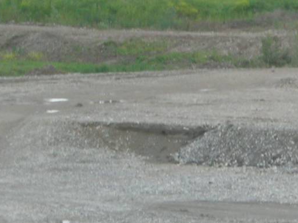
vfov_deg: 4.2
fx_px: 3021
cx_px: 450
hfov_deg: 5.6
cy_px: 69
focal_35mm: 351
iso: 100
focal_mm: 23.4
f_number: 8.2
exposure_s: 1/72
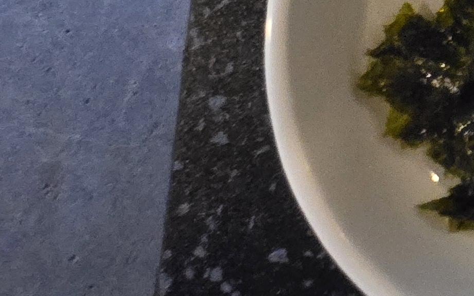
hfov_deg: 17.9
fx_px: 775
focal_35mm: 60
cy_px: -283
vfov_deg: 16.7
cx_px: 1006
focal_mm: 1.7
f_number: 2.2
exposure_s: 1/60
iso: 800
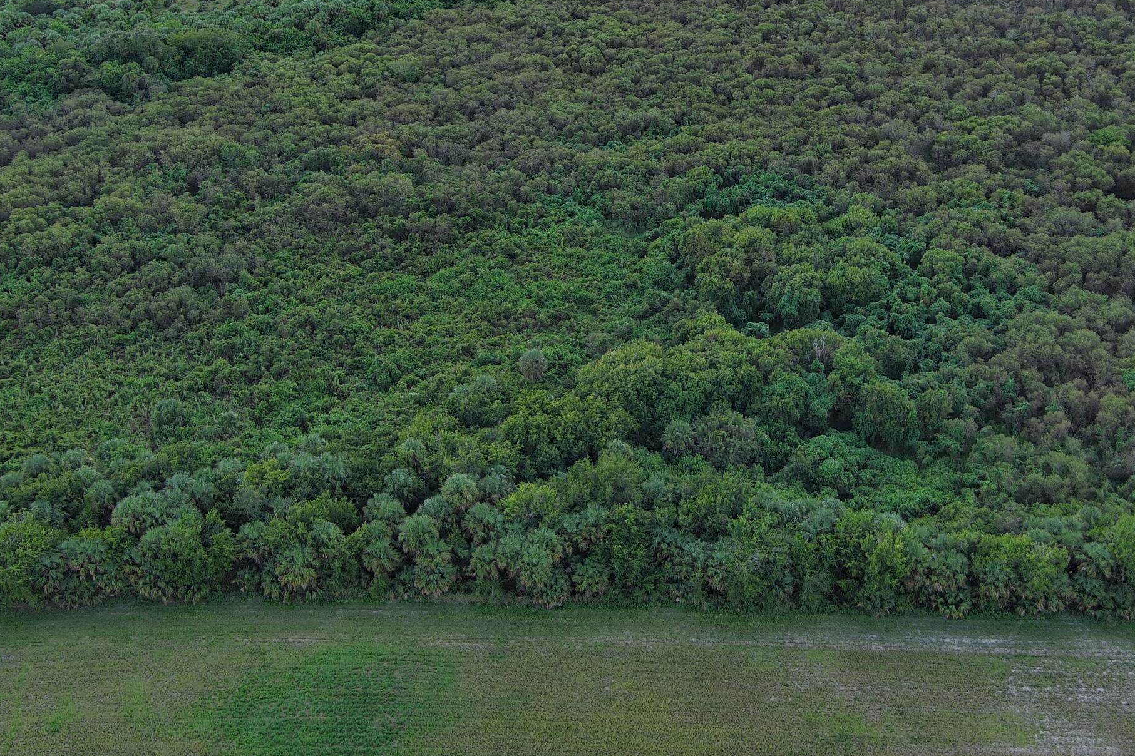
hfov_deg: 41.0
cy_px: 176
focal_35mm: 48
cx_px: 667
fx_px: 1513
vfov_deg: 27.6
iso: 100
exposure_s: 1/367
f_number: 2.8
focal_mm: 10.57
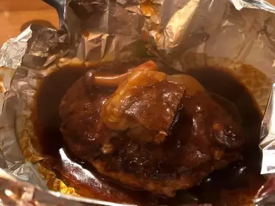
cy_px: 122
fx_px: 286
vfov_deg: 39.5
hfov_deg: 51.4
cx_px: 142
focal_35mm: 36
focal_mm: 3.99
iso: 100
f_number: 1.8
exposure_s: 1/4
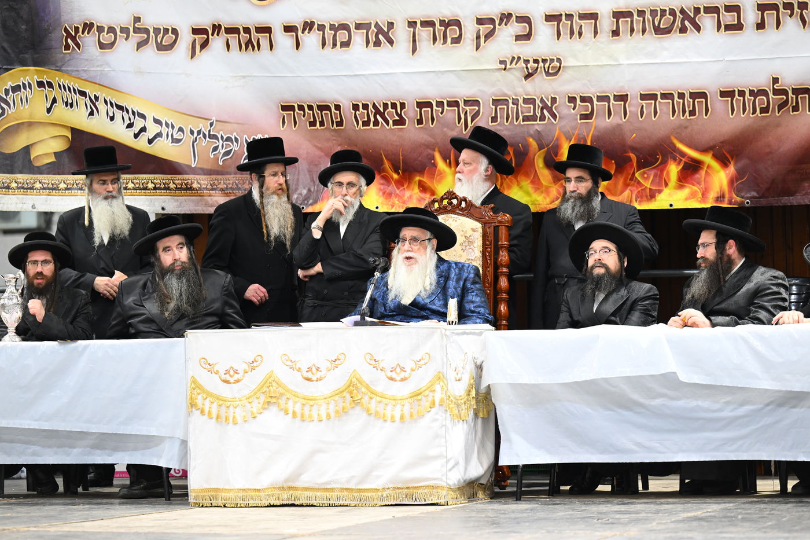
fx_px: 2699
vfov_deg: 11.4
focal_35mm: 120
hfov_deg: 17.1
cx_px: 405
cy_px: 270
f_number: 3.2
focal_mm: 120
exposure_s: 1/125
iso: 2500
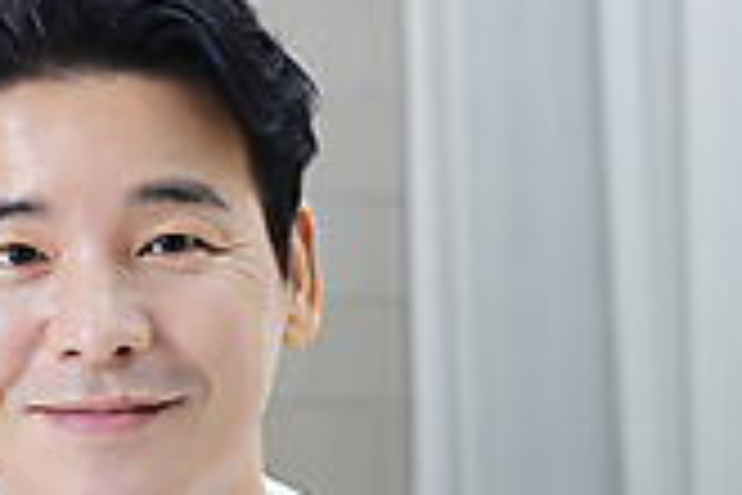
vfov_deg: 4.4
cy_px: 639
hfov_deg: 6.7
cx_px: 63
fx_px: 6368
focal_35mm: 309
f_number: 5.6
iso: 100
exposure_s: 1/125
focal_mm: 85
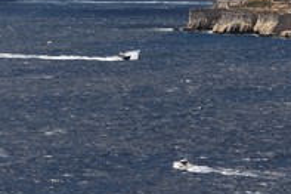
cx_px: 298
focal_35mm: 427
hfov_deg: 4.8
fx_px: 3449
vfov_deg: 3.2
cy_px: 7
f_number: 13
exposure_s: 1/400
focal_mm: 200
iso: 200
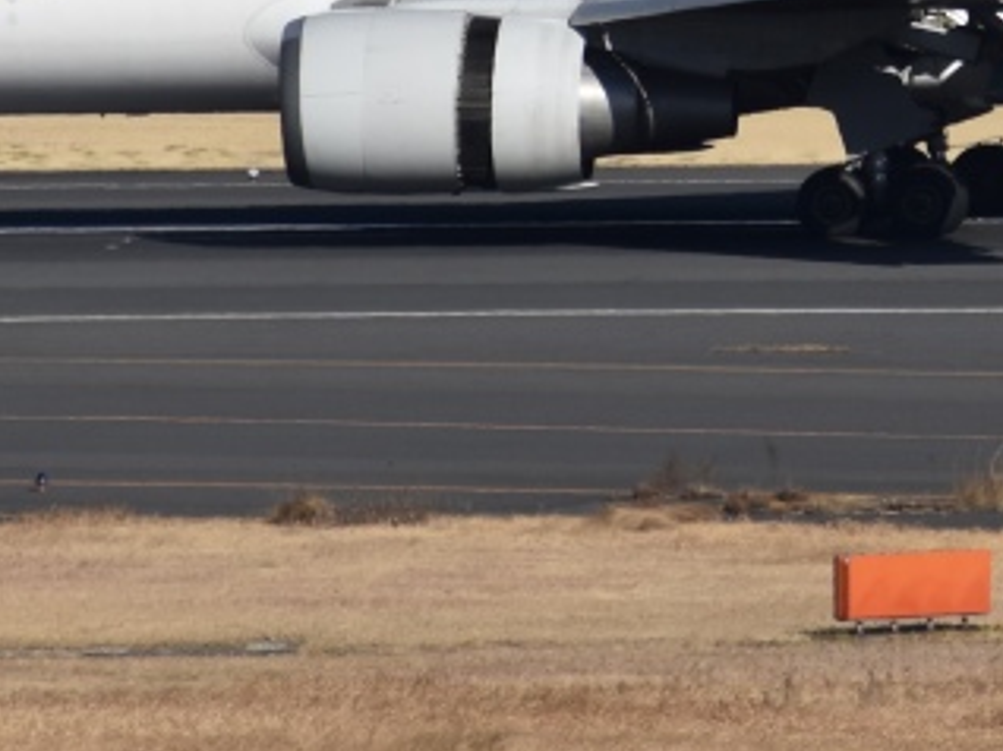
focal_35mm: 1144
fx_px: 33122
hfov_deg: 1.7
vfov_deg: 1.3
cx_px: 902
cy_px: -372
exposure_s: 1/1250
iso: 200
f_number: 9
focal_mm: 210
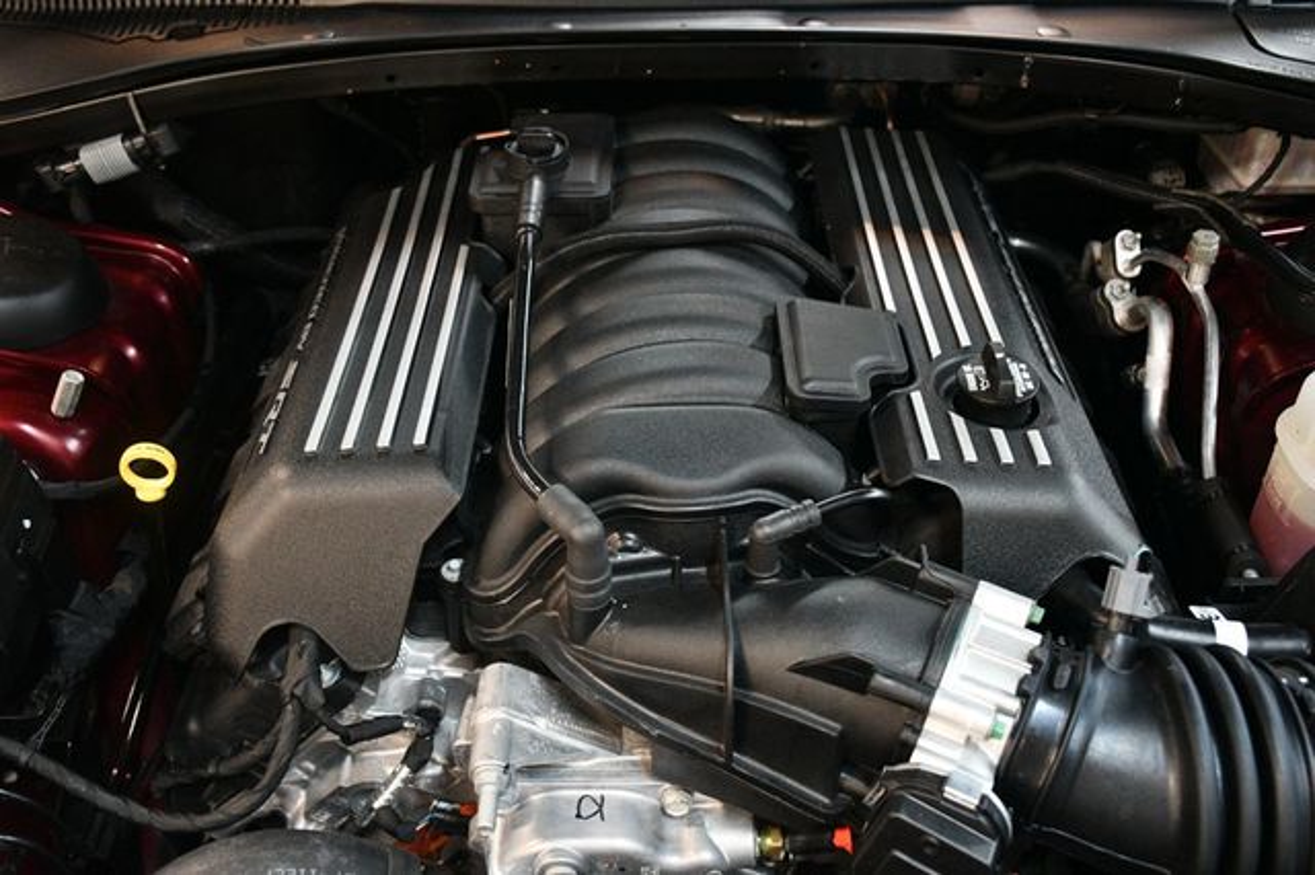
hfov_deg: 53.2
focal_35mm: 36
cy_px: 438
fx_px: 1314
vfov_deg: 36.8
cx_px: 658
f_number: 3.8
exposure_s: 1/60
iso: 3600
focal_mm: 24
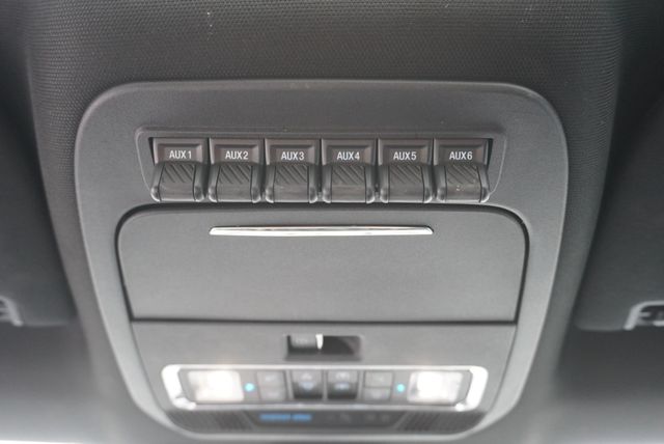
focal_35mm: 32
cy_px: 222
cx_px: 332
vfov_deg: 41.8
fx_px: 582
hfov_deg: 59.4
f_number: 4
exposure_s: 1/60
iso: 2000
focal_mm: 21
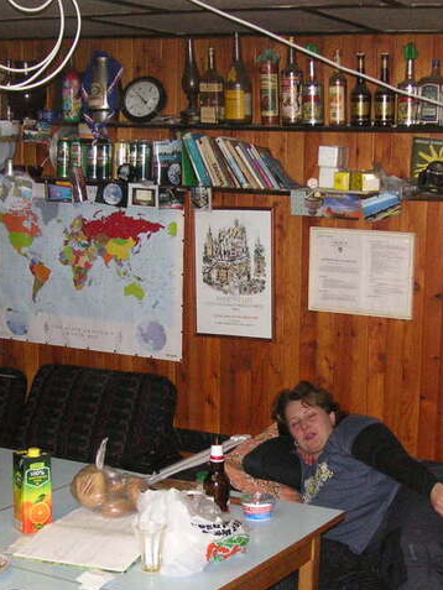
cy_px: 360
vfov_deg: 31.1
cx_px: 299
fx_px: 1057
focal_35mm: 62
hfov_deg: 23.5
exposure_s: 1/45
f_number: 2.8
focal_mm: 6.1
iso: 160
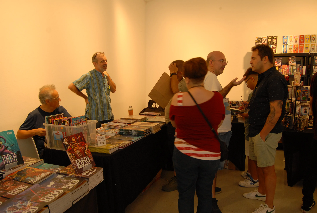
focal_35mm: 27
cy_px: 106
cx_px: 158
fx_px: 238
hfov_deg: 67.3
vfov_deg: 48.1
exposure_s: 1/20
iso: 400
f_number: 6.3
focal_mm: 18
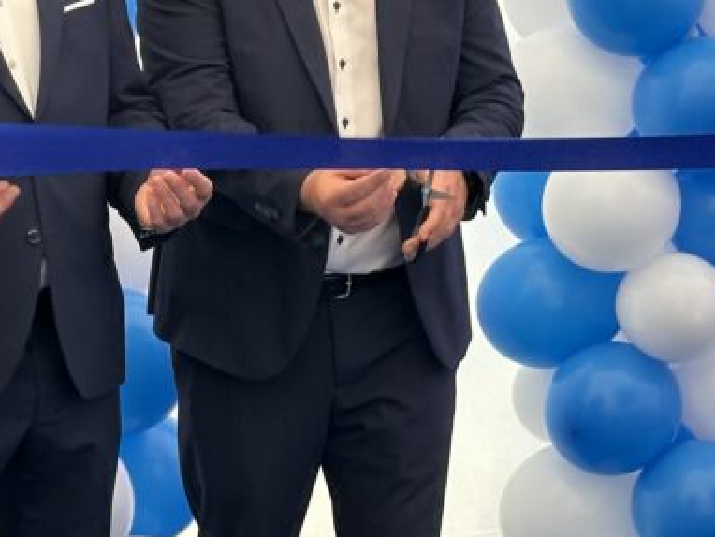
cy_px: 249
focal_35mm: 147
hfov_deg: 13.4
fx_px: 3038
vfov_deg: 10.1
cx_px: 240
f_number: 1.78
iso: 64
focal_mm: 6.86
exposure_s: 1/121
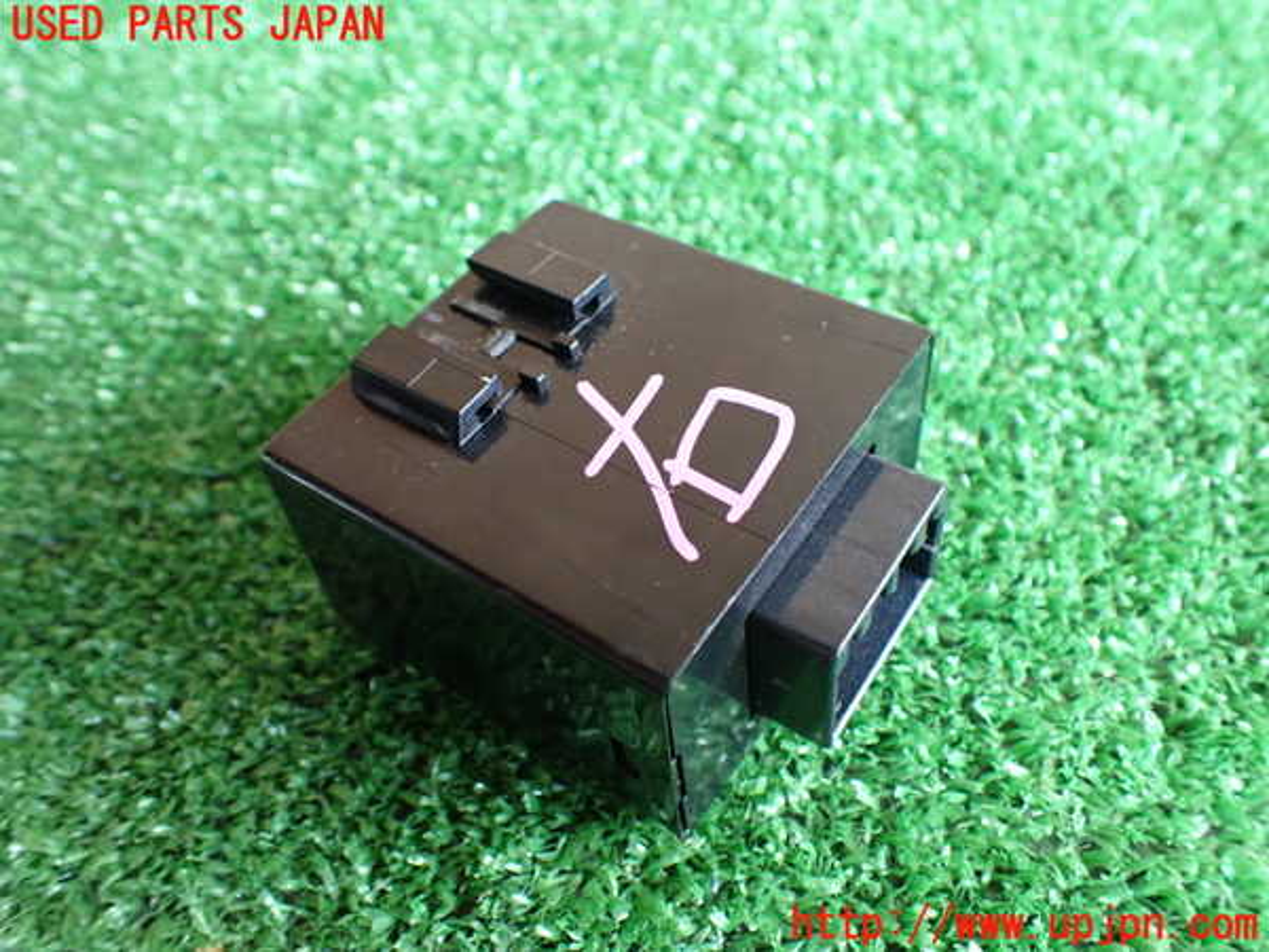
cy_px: 476
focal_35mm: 30
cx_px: 634
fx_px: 1100
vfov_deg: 46.8
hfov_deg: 60.0
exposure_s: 1/40
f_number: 2.3
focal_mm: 5.4
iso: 800
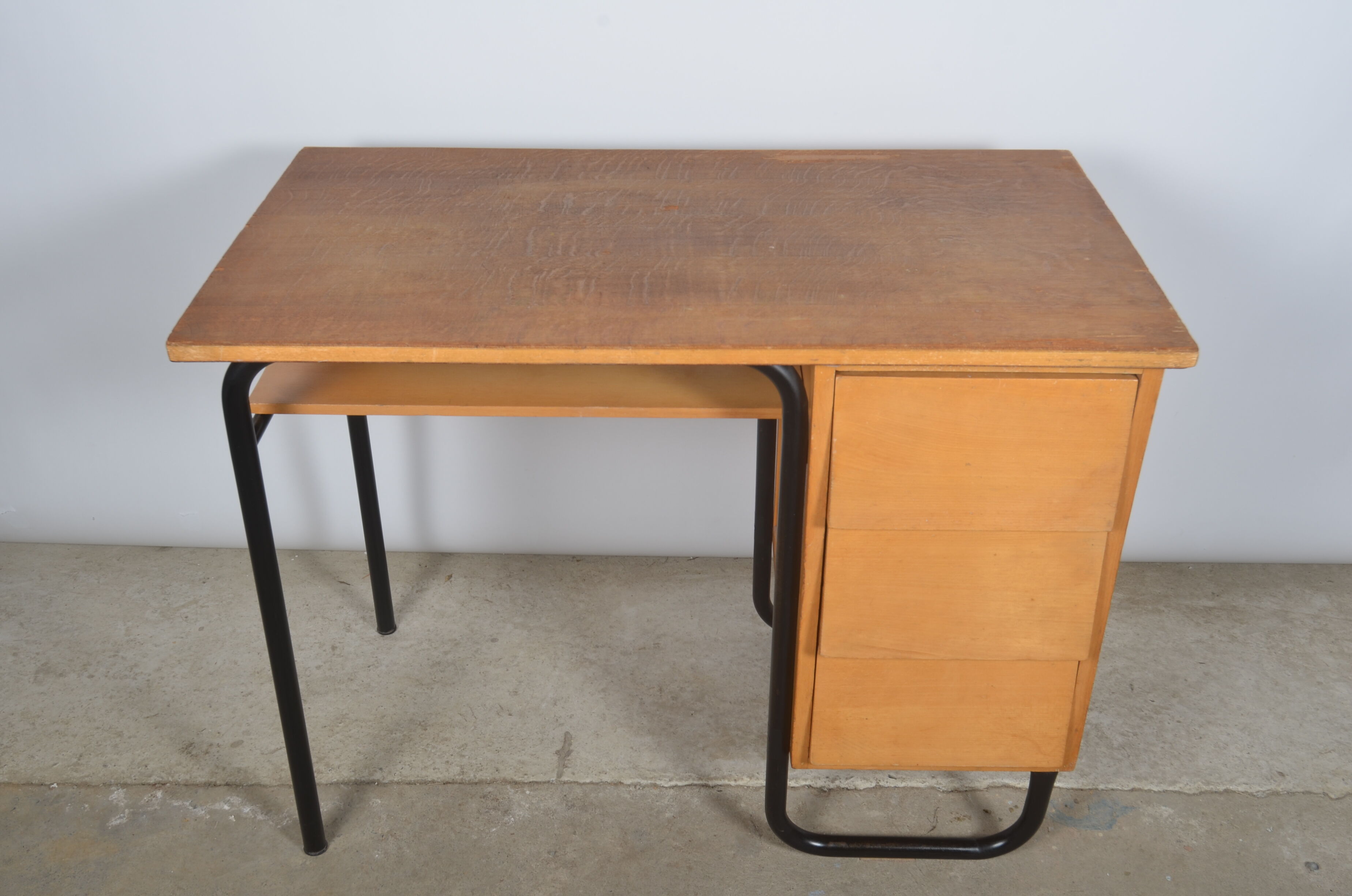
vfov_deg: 36.7
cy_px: 448
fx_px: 1349
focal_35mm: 36
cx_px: 676
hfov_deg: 53.2
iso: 100
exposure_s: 1/125
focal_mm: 24
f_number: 11
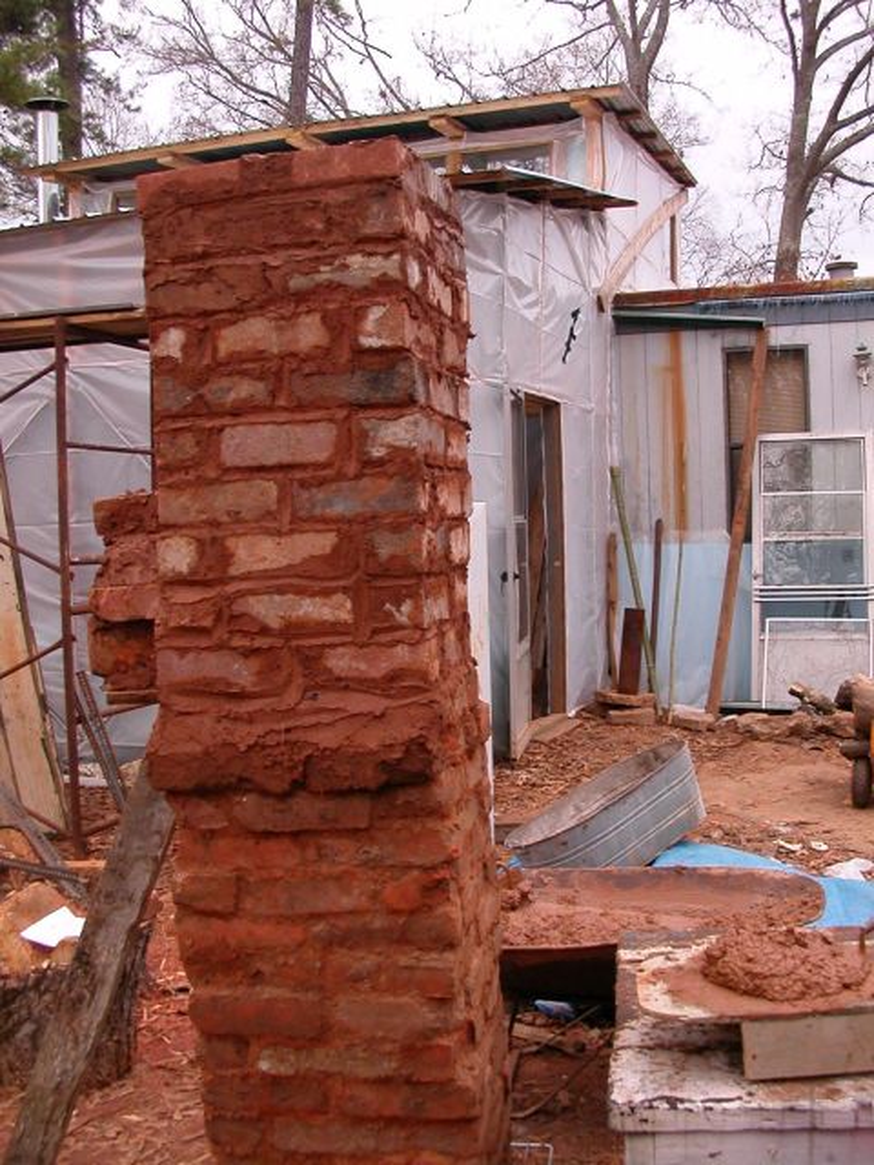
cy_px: 582
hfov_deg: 38.7
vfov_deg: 50.1
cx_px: 437
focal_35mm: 37
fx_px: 1246
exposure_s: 1/54
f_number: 2.7
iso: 100
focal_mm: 5.6
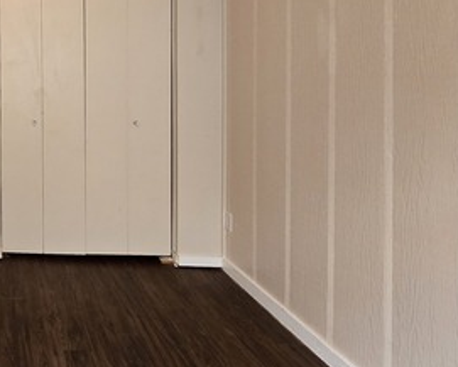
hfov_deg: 44.5
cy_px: 76
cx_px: -47
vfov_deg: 46.1
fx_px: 407
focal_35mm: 30
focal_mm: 2.2
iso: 320
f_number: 2.2
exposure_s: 1/60
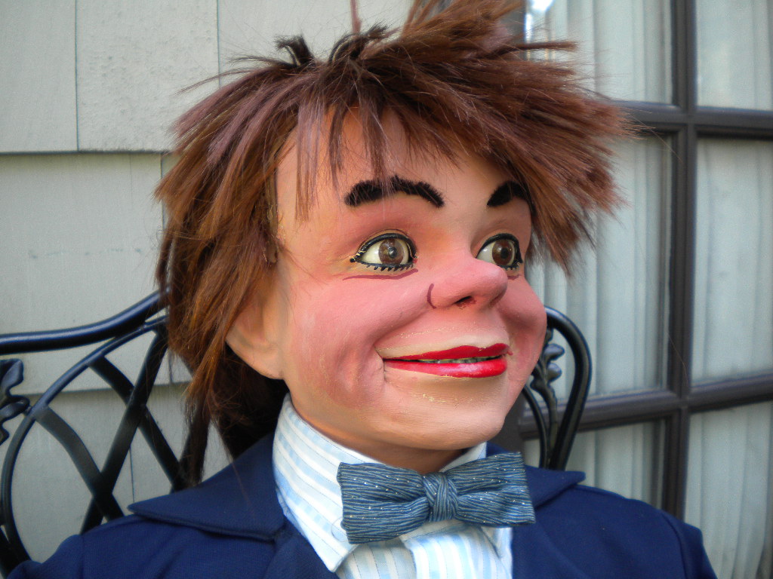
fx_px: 782
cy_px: 290
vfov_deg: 40.7
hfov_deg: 52.6
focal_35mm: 35
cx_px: 386
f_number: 3.1
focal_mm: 6.3
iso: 126
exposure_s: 1/49.4
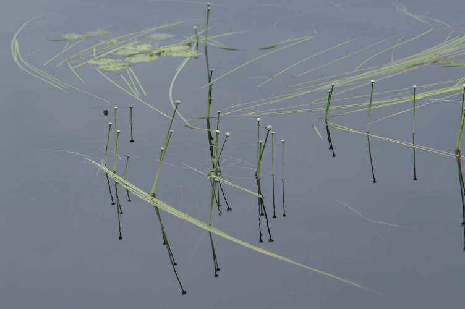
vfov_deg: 6.1
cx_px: 232
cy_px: 154
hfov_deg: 9.2
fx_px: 2904
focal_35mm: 225
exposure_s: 1/300
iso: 100
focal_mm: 150
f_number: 7.1
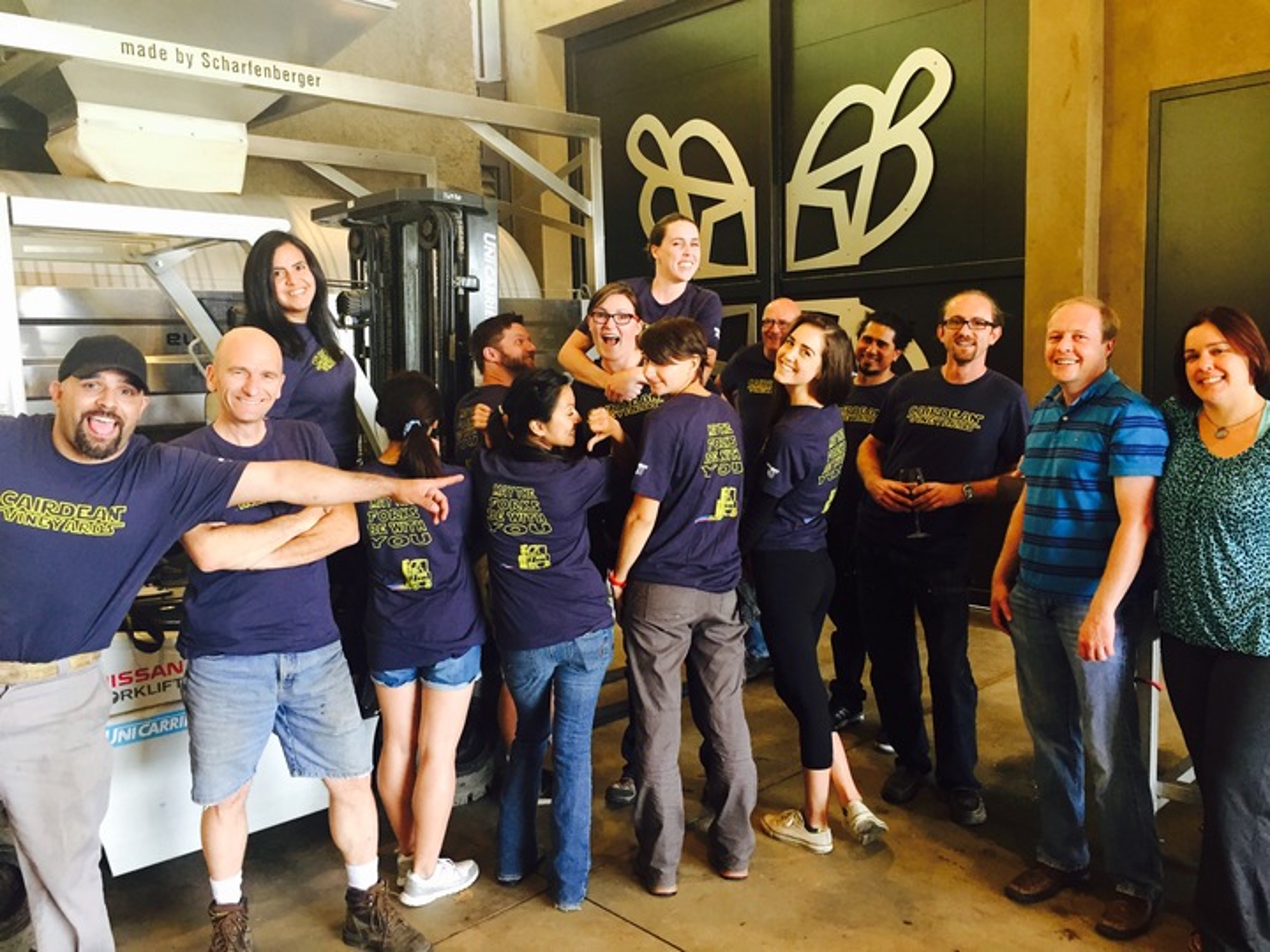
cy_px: 476
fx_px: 1064
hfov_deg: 61.7
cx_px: 635
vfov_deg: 48.2
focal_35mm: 29
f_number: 2.2
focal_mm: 4.15
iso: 125
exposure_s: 1/30
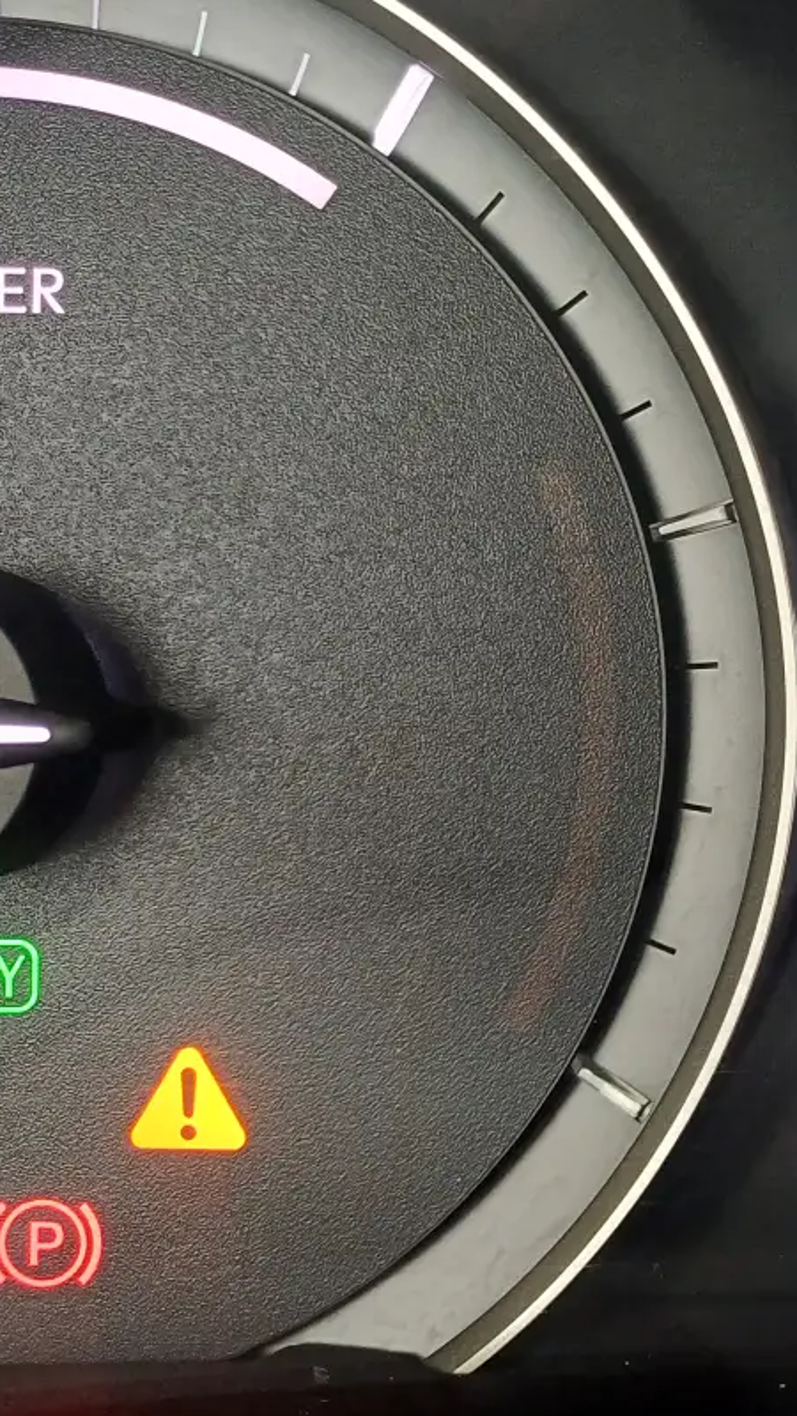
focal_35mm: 49
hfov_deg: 21.5
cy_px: 572
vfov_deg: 41.9
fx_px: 1841
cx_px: 1096
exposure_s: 1/33.3
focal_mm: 4.65
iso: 320
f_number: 1.8
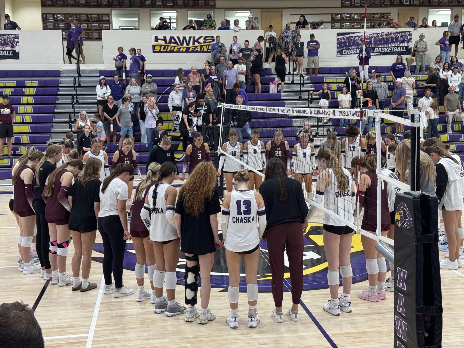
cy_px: 174
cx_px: 232
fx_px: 643
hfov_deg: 39.7
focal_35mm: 48
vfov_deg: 30.3
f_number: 1.78
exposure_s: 1/60
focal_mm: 6.76
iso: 160
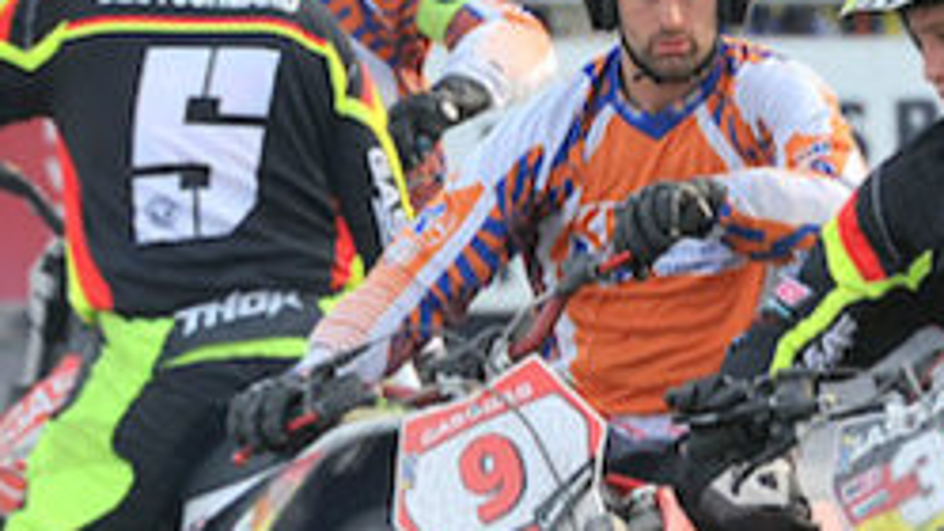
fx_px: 13015
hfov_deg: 4.2
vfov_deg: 2.3
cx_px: 588
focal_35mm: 520
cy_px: 419
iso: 500
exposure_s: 1/640
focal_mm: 200
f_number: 5
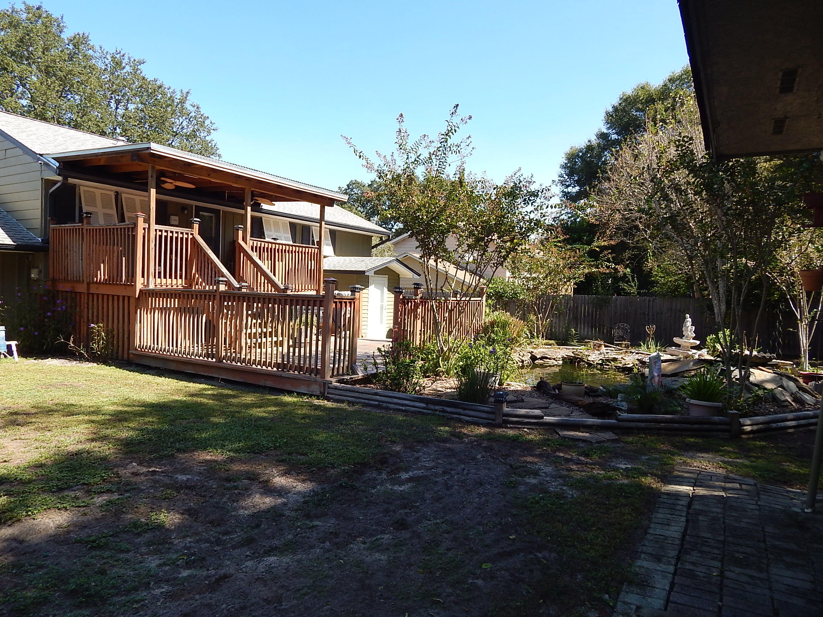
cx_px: 412
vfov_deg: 58.9
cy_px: 308
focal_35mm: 23
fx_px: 547
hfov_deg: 73.9
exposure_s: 1/640
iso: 125
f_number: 3
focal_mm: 4
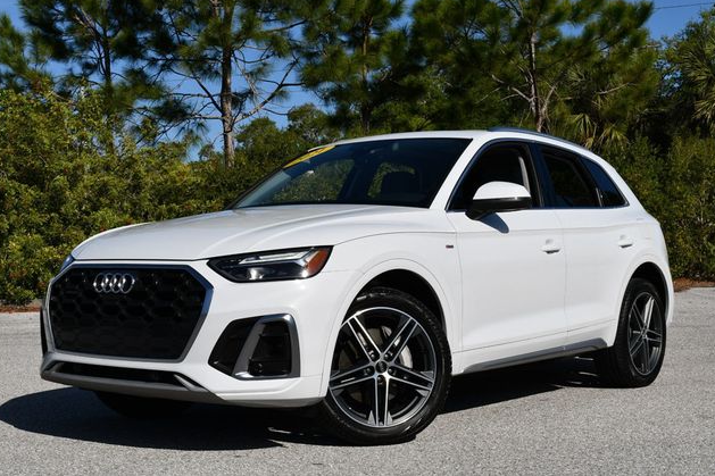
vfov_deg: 25.5
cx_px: 355
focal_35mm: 53
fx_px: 1052
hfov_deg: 37.5
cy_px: 234
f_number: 10
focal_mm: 26
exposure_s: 1/400
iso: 100
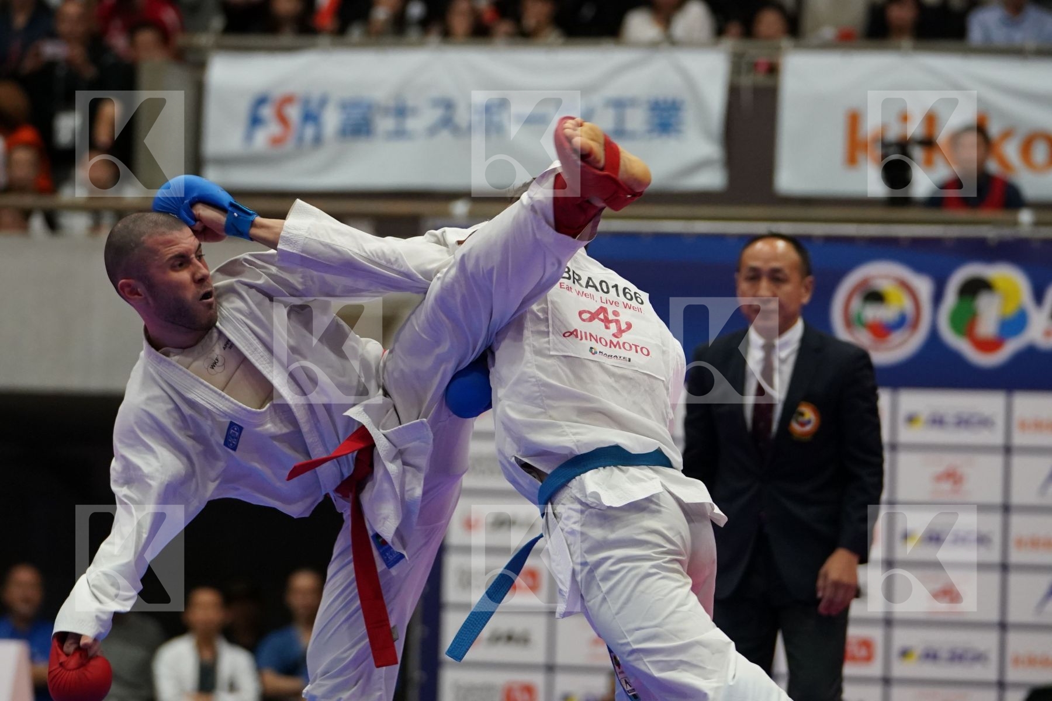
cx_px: 526
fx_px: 5610
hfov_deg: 10.7
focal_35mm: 192
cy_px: 350
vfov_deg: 7.2
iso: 2500
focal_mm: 128
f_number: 2.8
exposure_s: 1/1000
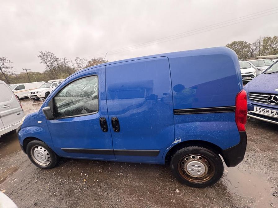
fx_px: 112
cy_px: 104
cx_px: 139
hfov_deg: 102.1
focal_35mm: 14
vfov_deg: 85.7
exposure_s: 1/60
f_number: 2.2
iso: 250
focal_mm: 2.22
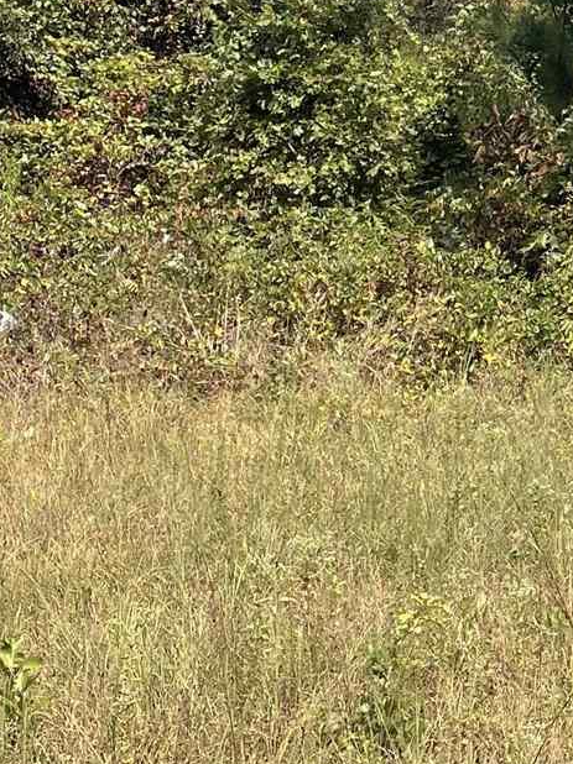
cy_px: 163
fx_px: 2142
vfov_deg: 20.0
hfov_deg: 14.1
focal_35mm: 97
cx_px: 901
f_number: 1.6
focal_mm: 4.2
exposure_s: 1/2053
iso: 32
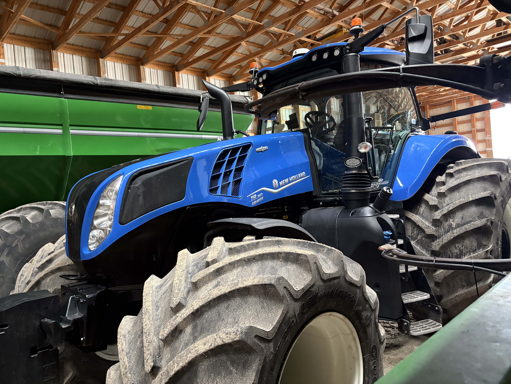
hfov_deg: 67.3
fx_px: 384
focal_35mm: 26
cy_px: 192
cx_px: 256
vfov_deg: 53.1
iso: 640
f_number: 1.6
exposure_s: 1/30
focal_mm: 5.96
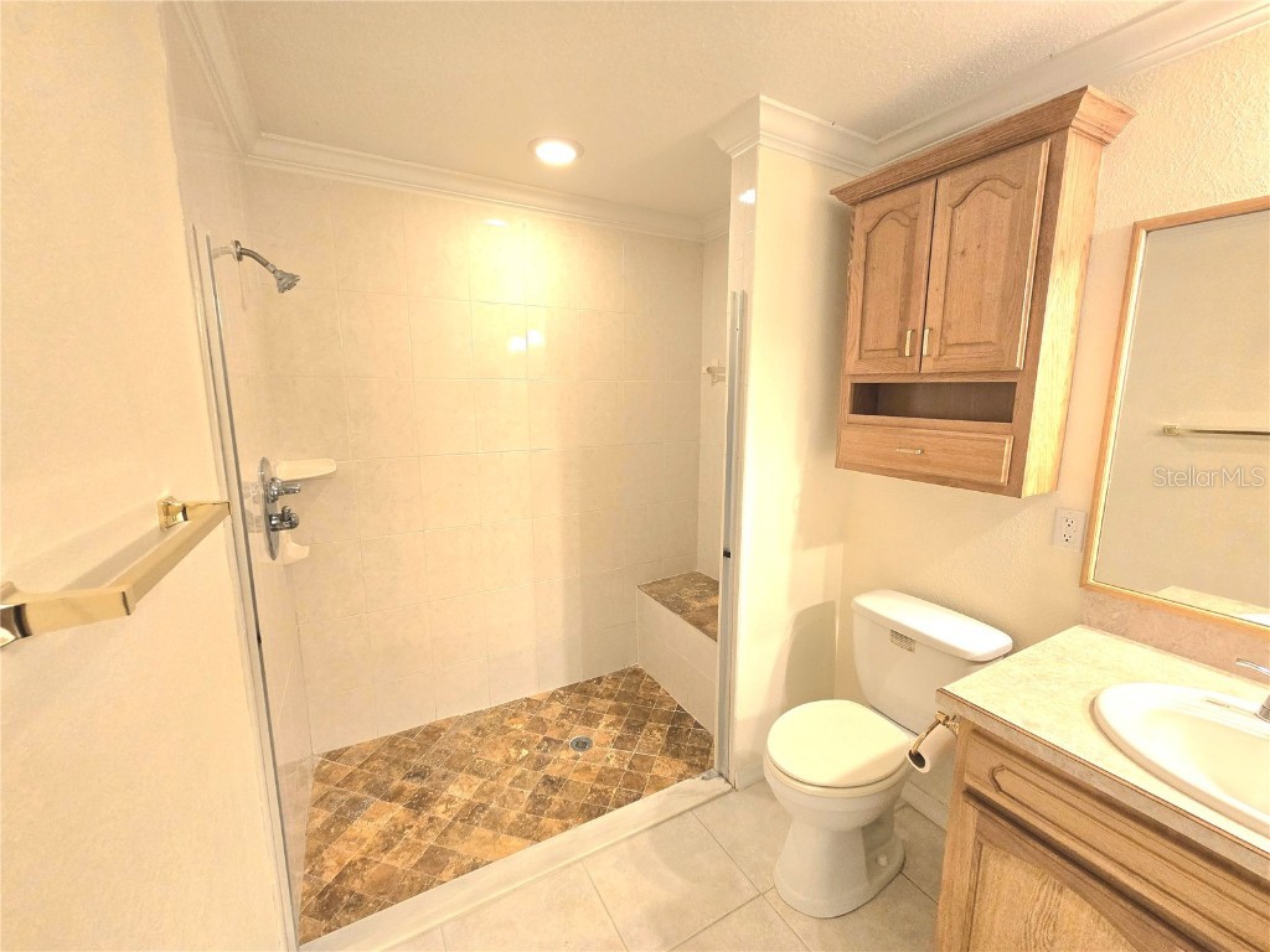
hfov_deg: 106.2
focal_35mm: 13
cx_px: 635
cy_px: 476
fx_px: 477
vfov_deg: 89.9
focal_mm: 2.2
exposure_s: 1/60.2
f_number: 2.2
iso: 500
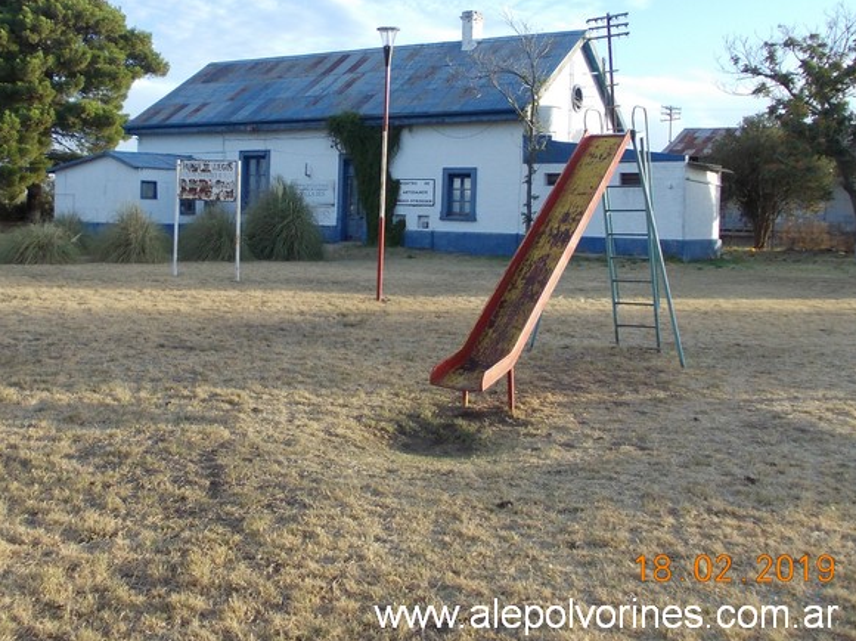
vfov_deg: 38.4
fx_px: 914
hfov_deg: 49.7
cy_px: 245
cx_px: 328
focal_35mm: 37
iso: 80
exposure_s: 1/400
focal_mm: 4
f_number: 2.7
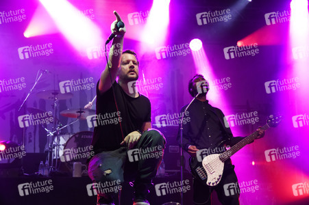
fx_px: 557
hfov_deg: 31.0
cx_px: 154
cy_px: 102
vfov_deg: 20.9
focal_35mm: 65
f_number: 6.3
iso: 3200
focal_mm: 65
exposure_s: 1/60
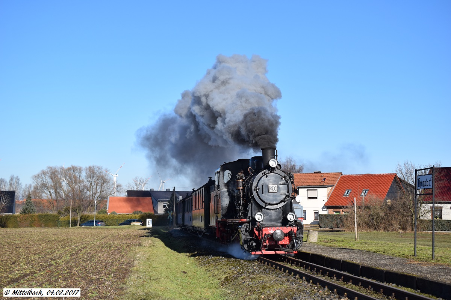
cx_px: 226
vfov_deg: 23.8
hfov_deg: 35.1
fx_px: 714
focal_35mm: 57
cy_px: 150
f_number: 6.3
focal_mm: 38
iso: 400
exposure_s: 1/1600
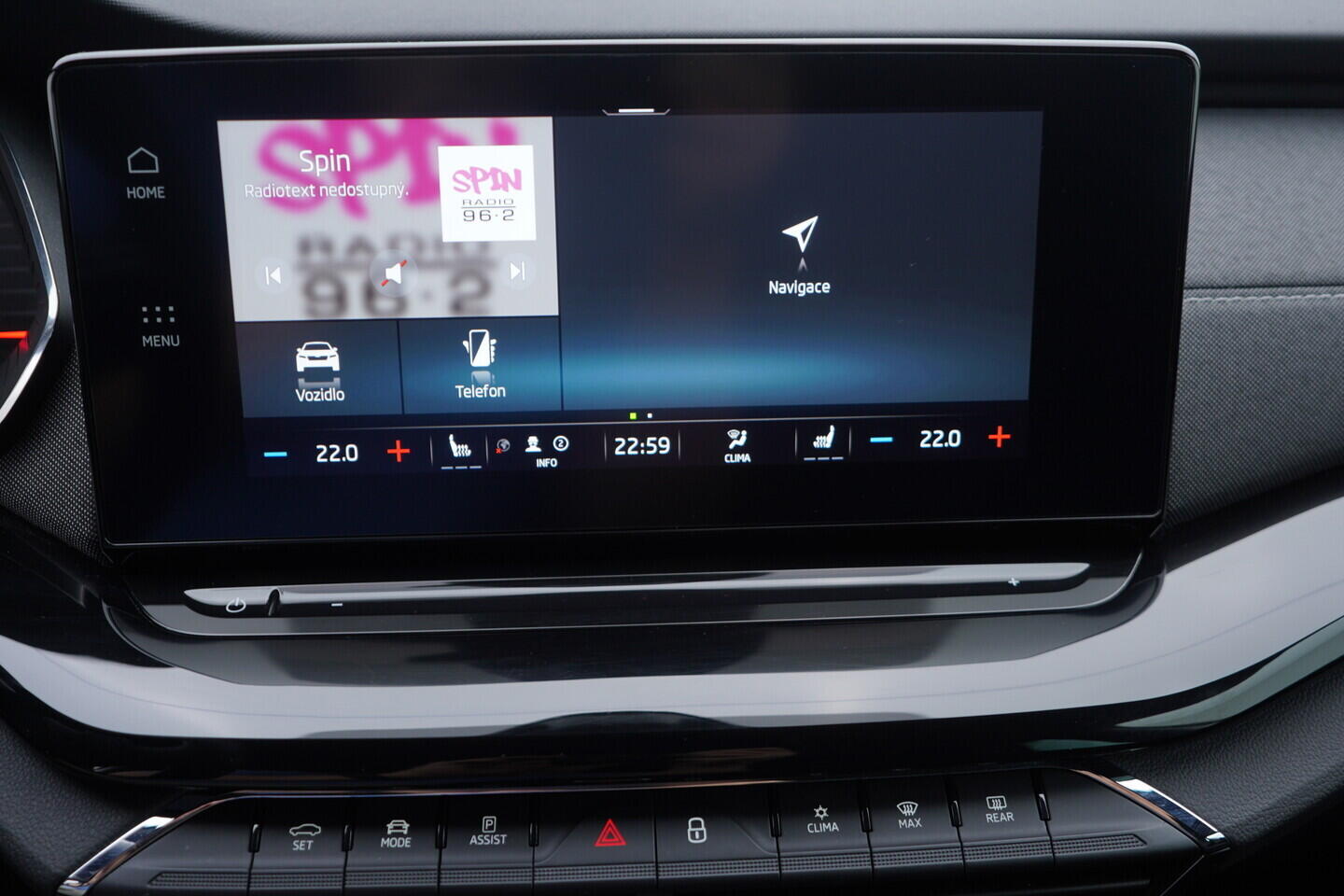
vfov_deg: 36.9
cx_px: 672
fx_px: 1344
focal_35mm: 36
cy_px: 448
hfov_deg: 53.1
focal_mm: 24
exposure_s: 1/40
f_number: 3.2
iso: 125
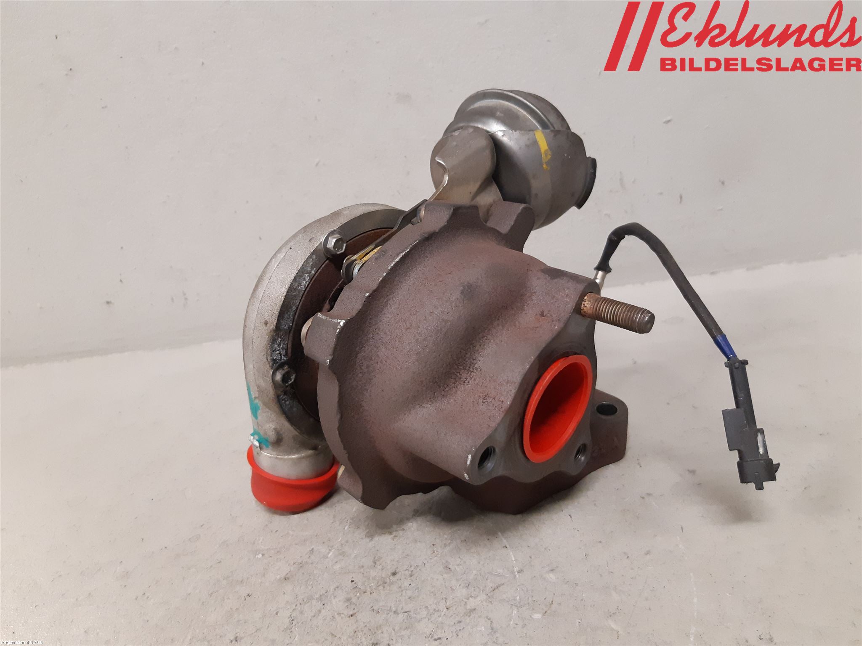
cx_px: 431
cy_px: 323
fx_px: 647
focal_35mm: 26
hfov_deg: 67.3
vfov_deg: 53.1
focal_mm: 3.93
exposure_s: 1/60
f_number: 1.7
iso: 320
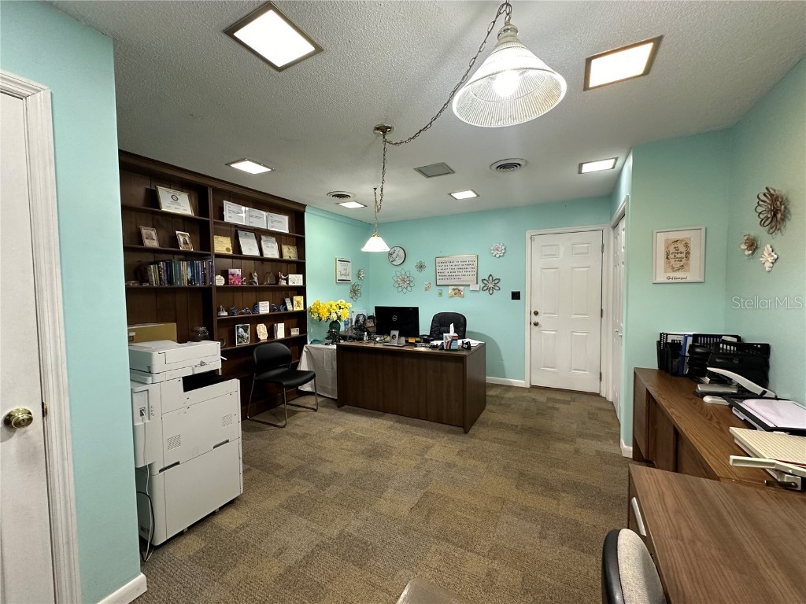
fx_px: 326
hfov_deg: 102.1
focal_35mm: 14
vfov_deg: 85.7
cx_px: 403
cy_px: 302
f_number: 2.2
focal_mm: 2.22
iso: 250
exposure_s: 1/60
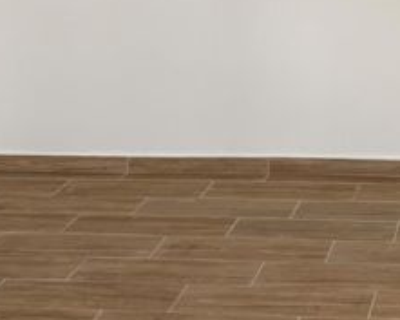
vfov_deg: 17.6
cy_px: -114
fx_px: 959
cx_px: 412
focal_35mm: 81
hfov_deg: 22.5
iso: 80
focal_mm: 4.25
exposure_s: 1/121
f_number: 1.8
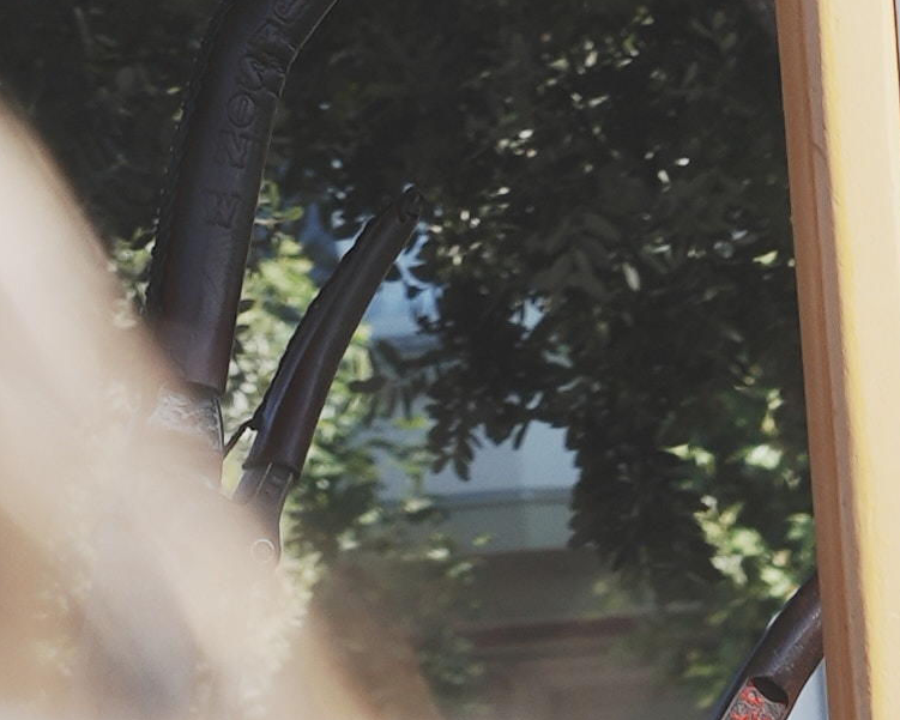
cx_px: 36
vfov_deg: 2.5
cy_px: -1577
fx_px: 16330
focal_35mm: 613
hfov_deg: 3.2
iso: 100
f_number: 8
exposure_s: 1/200
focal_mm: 70
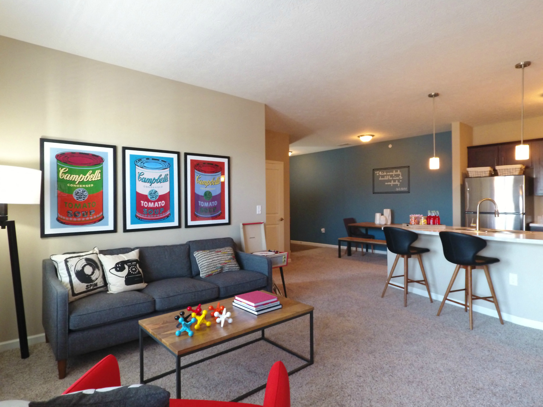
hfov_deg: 81.7
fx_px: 314
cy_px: 204
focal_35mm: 20
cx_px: 272
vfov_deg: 66.0
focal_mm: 3.61
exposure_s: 1/12.5
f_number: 2.8
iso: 757
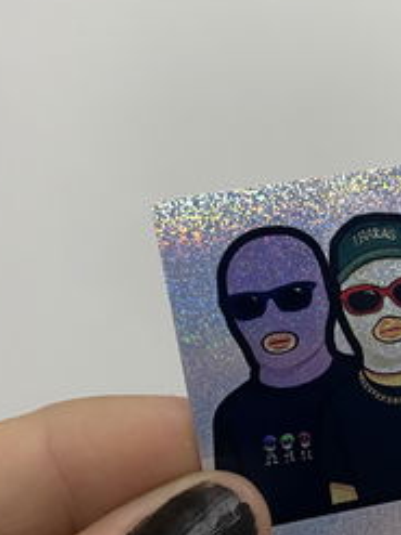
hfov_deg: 26.1
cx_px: 366
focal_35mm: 54
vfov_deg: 35.4
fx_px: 835
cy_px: 337
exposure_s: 1/50
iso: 200
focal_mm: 4.25
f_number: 1.8
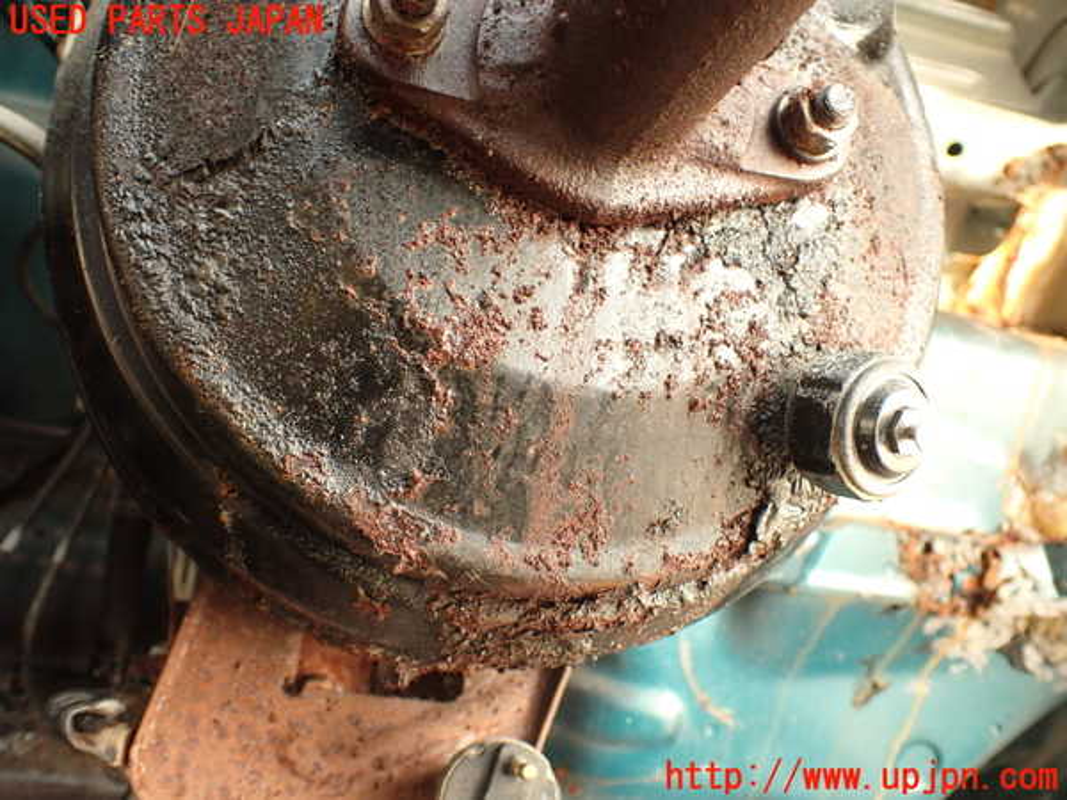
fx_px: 986
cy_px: 400
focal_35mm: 32
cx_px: 534
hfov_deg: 56.8
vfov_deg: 44.2
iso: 200
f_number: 2.4
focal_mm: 5.79
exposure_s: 1/40
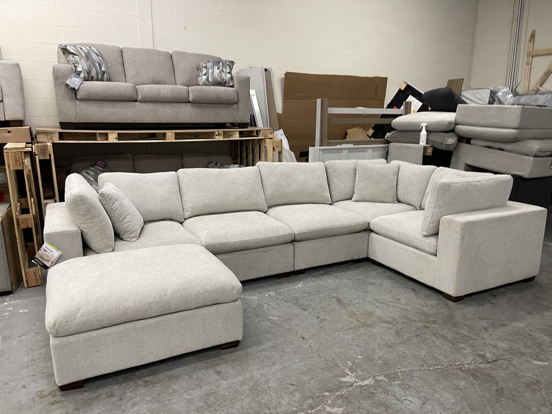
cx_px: 276
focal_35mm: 25
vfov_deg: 54.9
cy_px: 207
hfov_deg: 69.4
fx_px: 399
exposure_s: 1/60
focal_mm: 5.1
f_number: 1.6
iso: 160
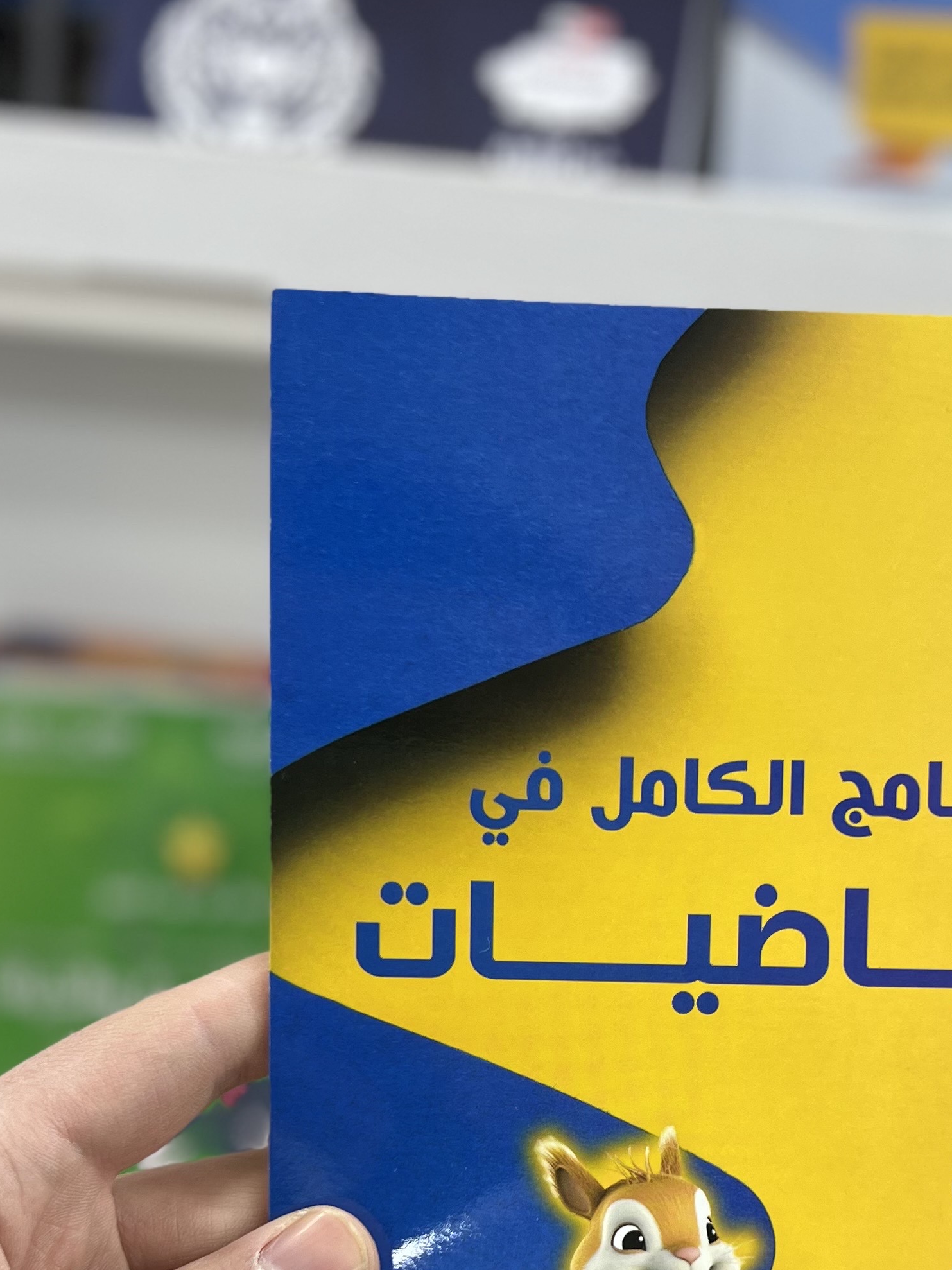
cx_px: 666
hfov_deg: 27.3
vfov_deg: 34.9
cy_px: 1040
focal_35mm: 53
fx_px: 1944
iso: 40
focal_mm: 5.7
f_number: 1.5
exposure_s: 1/100
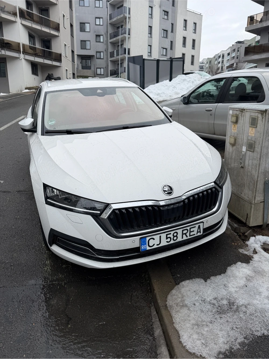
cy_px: 180
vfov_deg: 71.6
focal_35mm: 24
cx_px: 134
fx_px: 249
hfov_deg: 56.8
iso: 80
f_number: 1.78
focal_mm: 6.76
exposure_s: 1/2000
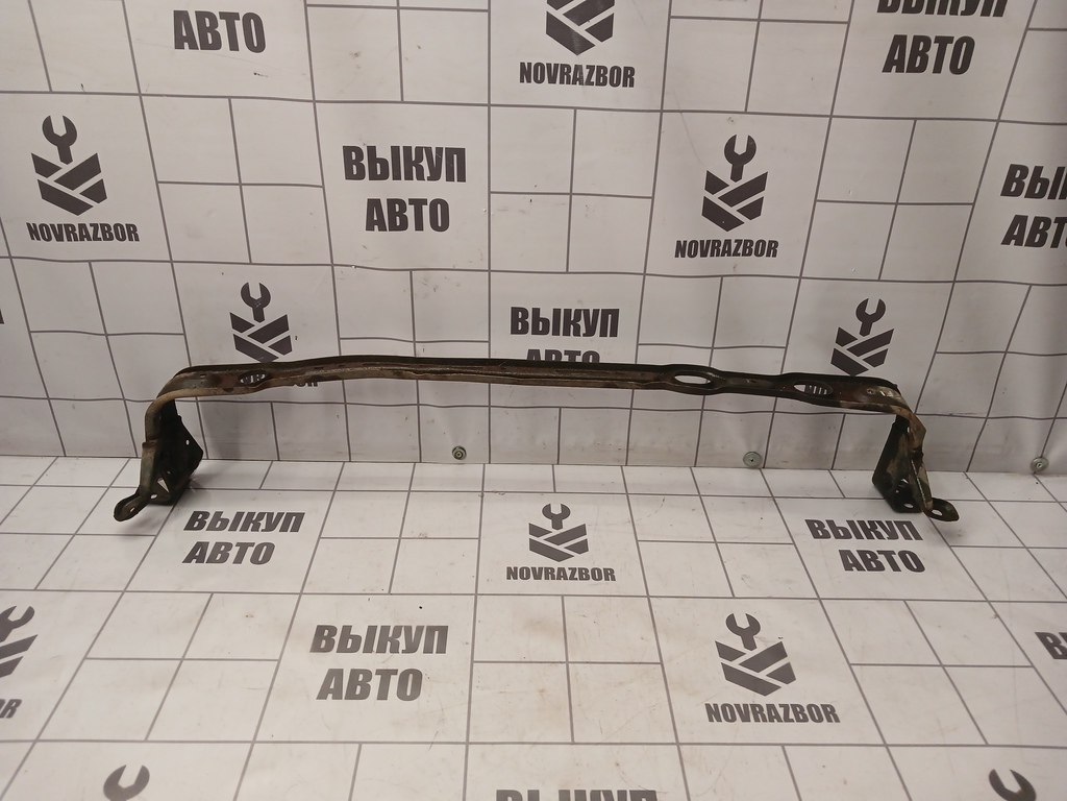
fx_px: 832
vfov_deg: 51.4
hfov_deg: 65.3
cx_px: 534
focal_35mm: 27
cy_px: 400
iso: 160
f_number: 1.8
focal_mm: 4
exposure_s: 1/50
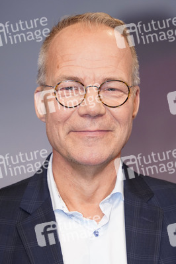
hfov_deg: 9.7
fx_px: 1036
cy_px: 132
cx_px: 88
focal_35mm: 141
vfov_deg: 14.6
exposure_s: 1/125
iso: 2000
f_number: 5.6
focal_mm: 141
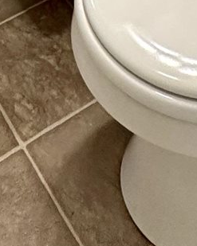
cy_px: -424
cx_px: 35
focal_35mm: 102
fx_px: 744
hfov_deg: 15.0
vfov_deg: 12.3
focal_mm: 2.22
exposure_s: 1/120
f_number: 2.2
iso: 250
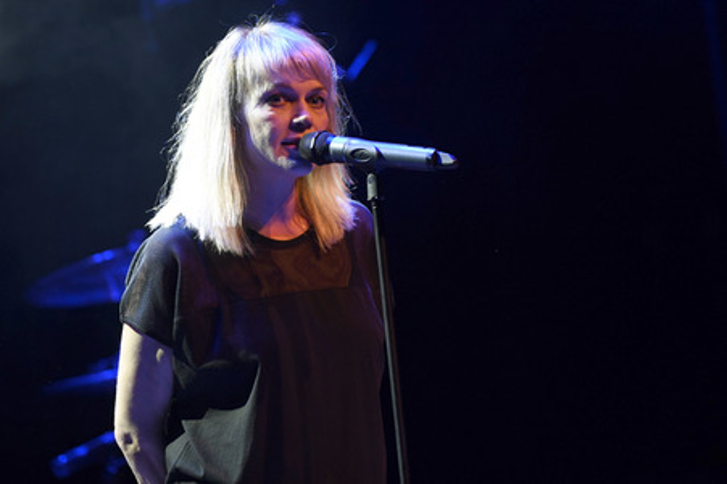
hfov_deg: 10.3
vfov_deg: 6.9
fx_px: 4036
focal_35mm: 200
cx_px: 364
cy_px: 242
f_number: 2.8
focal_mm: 200
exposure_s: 1/200
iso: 2500
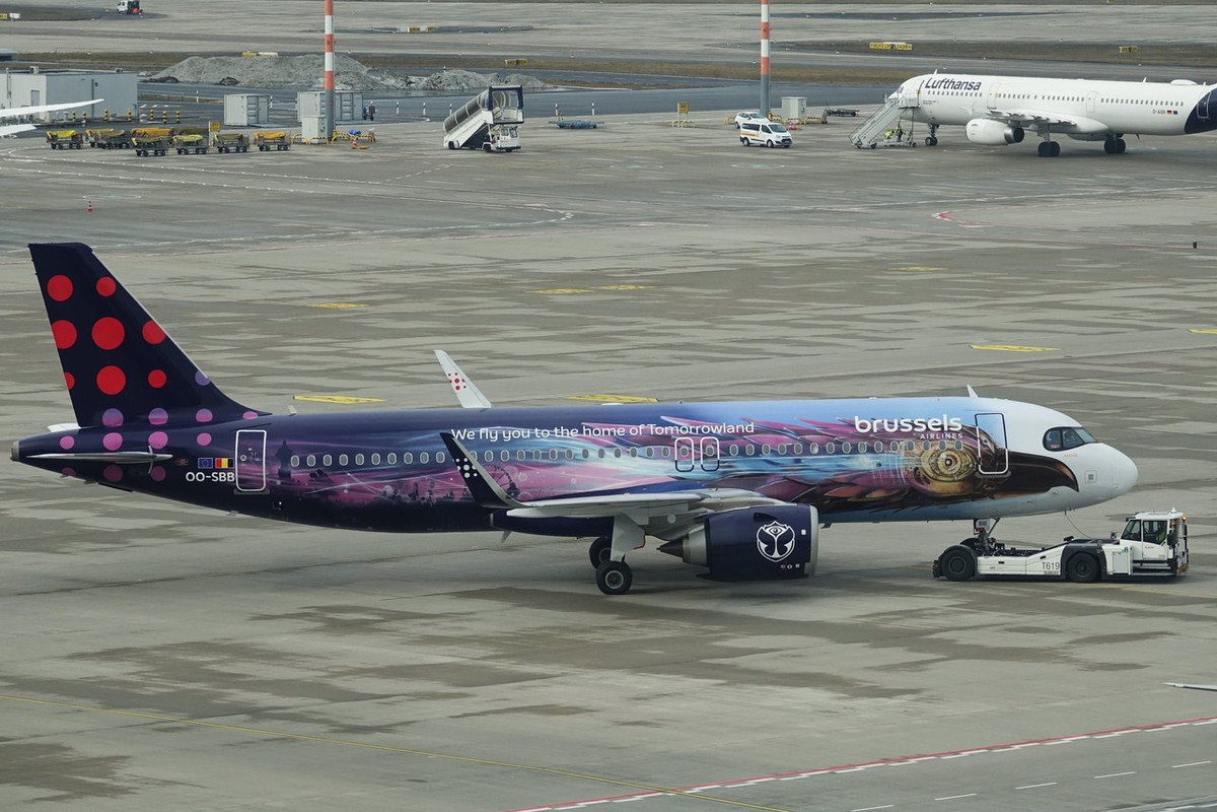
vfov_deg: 9.2
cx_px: 608
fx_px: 5037
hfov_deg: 13.8
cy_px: 406
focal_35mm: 149
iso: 160
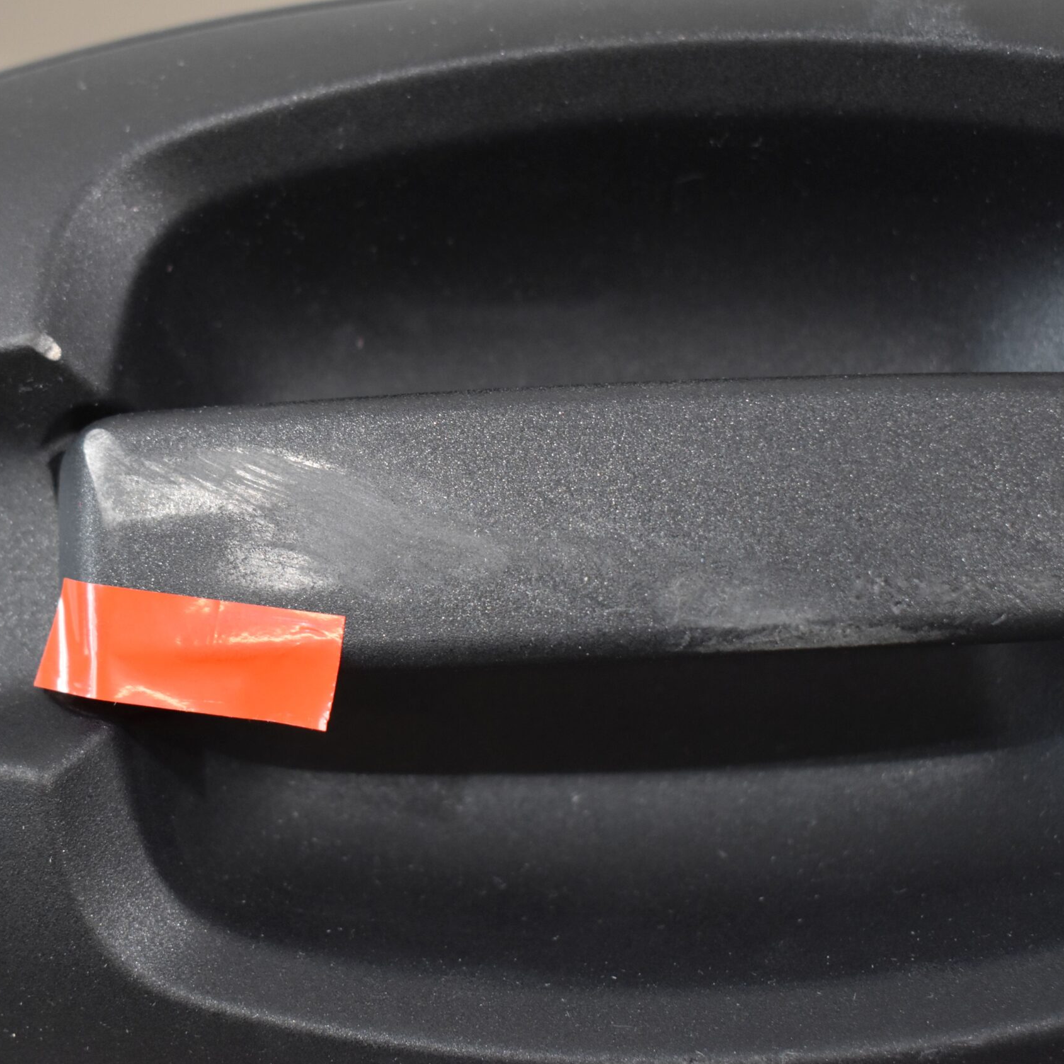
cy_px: 536
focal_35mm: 68
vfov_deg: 25.5
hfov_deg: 25.4
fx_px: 2352
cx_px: 376
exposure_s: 1/125
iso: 1250
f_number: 4.5
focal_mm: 35
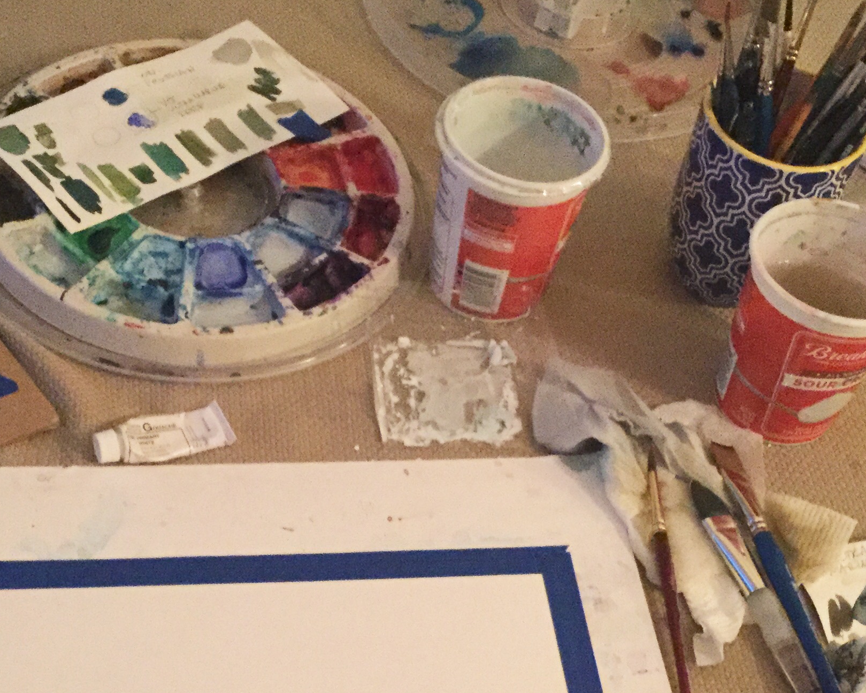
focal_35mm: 61
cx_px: 369
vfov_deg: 24.5
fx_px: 1563
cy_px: 576
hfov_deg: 30.9
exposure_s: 1/15
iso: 500
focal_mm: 3.3
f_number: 2.4
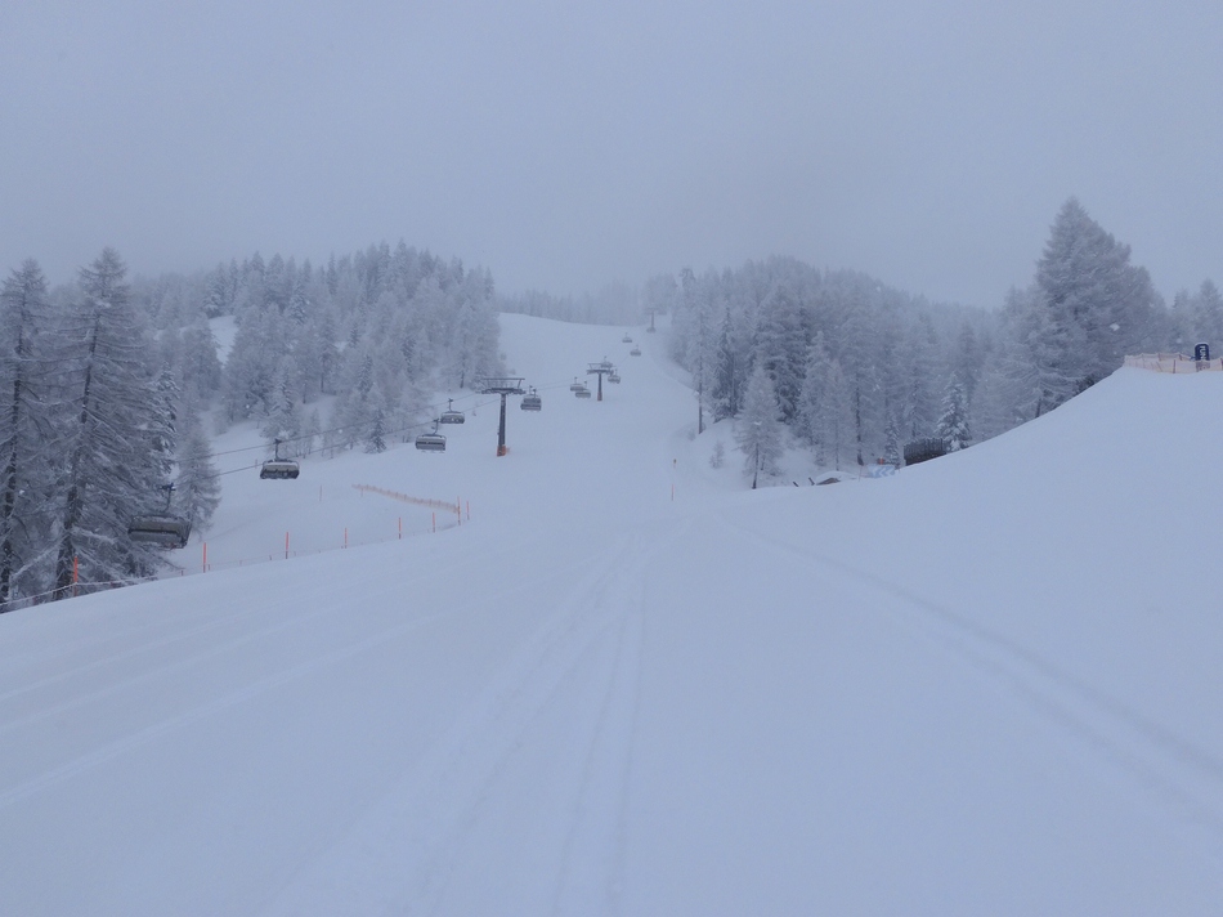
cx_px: 612
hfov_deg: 71.6
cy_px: 458
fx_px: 848
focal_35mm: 24
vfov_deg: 56.8
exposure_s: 1/1600
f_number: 3.4
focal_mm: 4.3
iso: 100
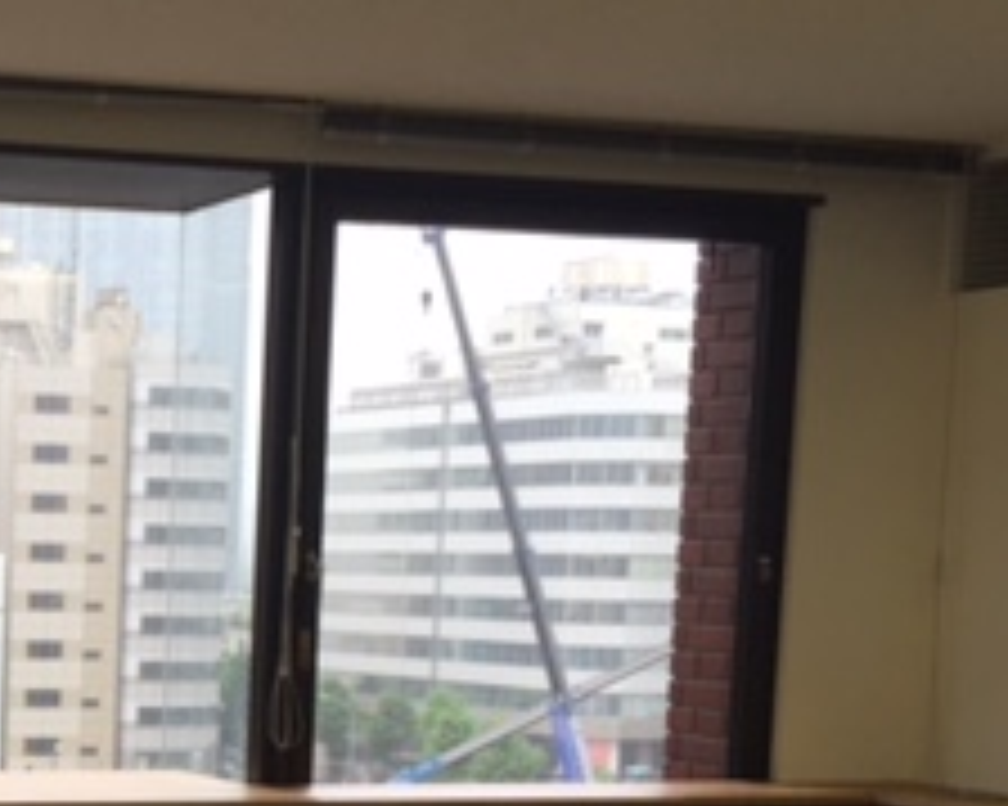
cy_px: 851
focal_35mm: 81
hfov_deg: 21.8
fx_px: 2415
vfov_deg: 18.3
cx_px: -216
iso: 32
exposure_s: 1/120
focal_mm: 4.15
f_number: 2.2
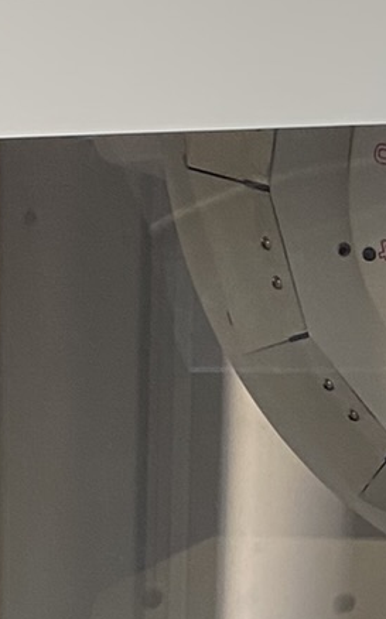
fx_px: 2176
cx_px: 100
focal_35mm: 129
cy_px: 1124
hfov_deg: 10.1
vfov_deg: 14.3
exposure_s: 1/74
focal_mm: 4.25
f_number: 1.8
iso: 125
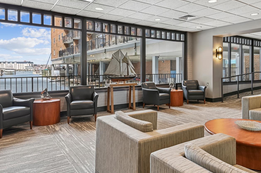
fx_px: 188
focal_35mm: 26
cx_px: 143
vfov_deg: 49.4
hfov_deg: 69.3
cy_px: 77
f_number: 8
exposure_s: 1/6
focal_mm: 16
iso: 100
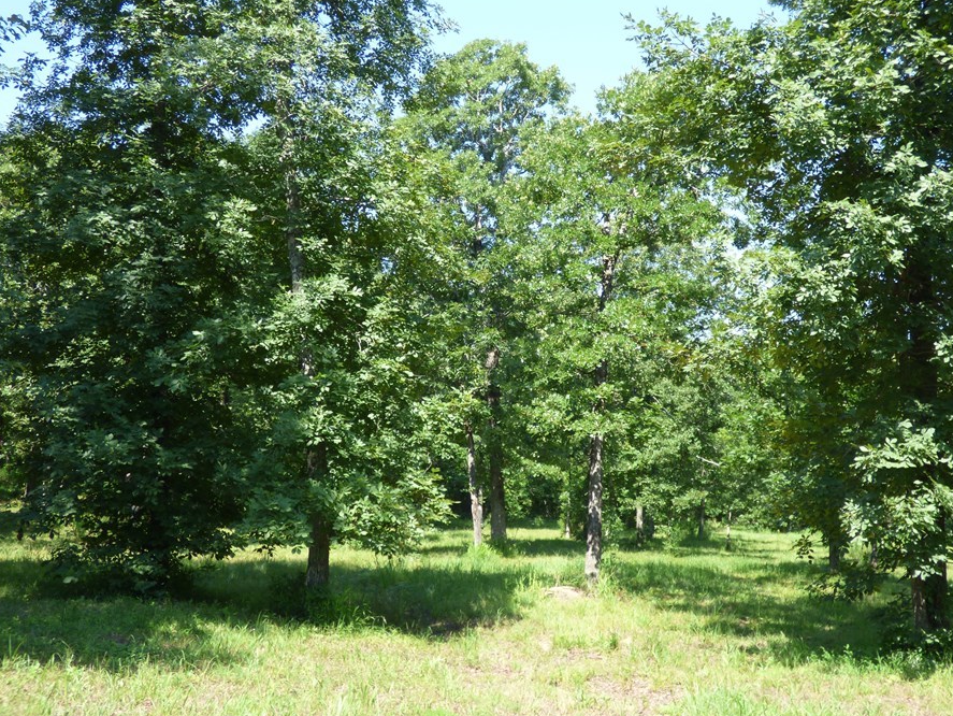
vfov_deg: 32.2
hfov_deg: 42.0
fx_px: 1239
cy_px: 352
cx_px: 533
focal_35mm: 45
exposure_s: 1/250
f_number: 3.5
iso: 100
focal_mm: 6.8
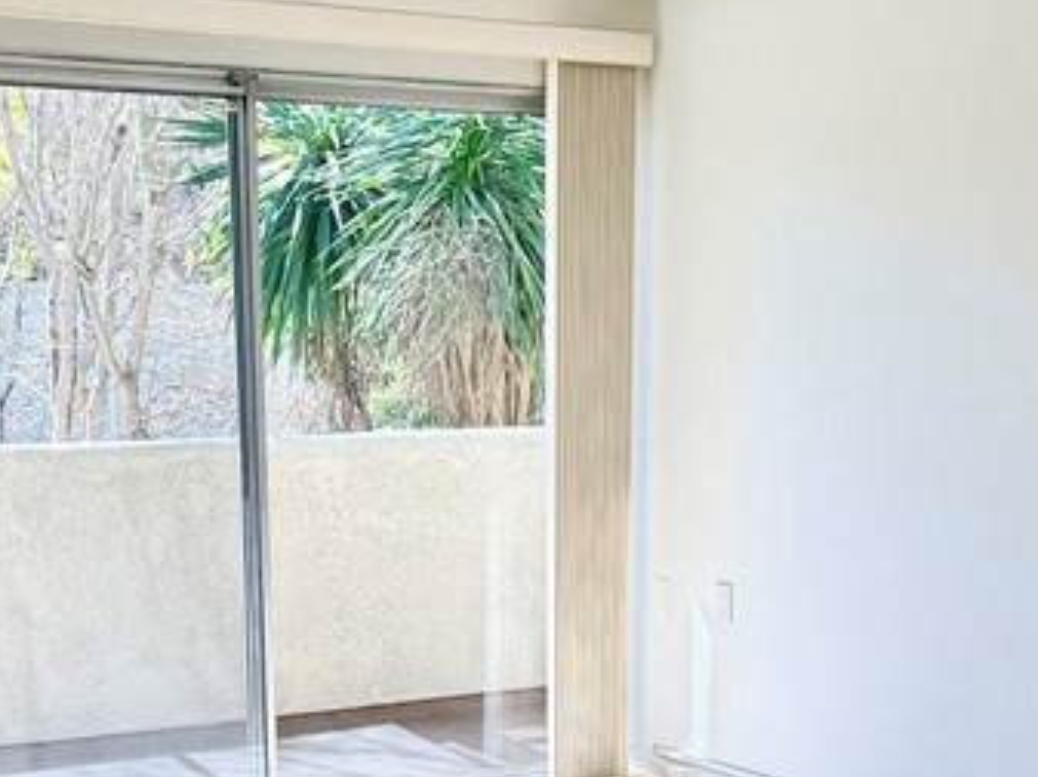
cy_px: 808
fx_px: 2187
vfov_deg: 19.4
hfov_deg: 26.7
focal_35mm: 73
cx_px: 530
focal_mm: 6.76
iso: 100
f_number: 1.78
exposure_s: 1/689
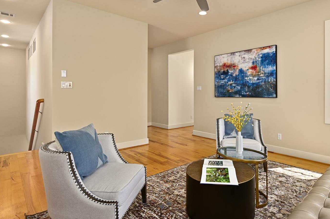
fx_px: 192
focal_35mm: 21
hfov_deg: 80.4
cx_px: 196
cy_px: 97
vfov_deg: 59.3
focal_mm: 14
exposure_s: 1/15
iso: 800
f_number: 8
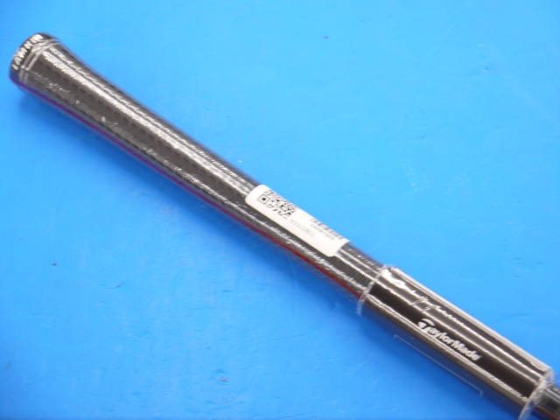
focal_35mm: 84
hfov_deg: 23.3
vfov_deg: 17.6
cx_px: 280
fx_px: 1359
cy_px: 210
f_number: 5.6
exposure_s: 1/80
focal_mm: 42
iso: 500
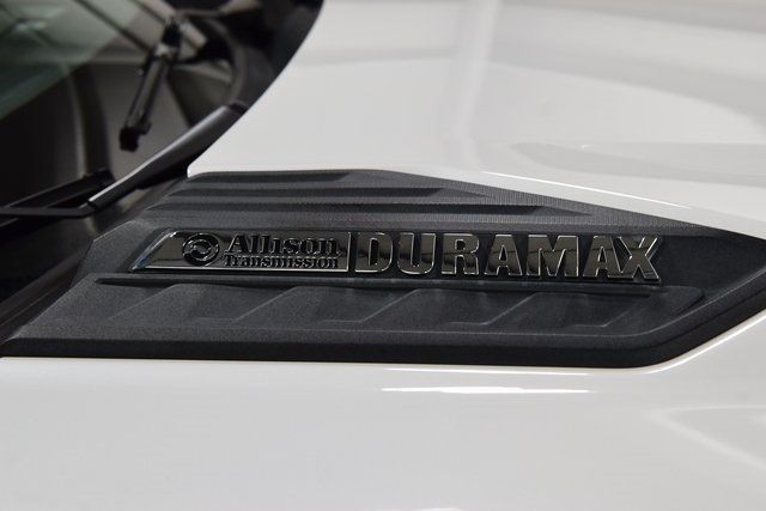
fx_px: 1596
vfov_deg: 18.2
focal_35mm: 75
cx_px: 383
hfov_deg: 27.0
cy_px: 256
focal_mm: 50
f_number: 8
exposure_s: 1/60
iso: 1000
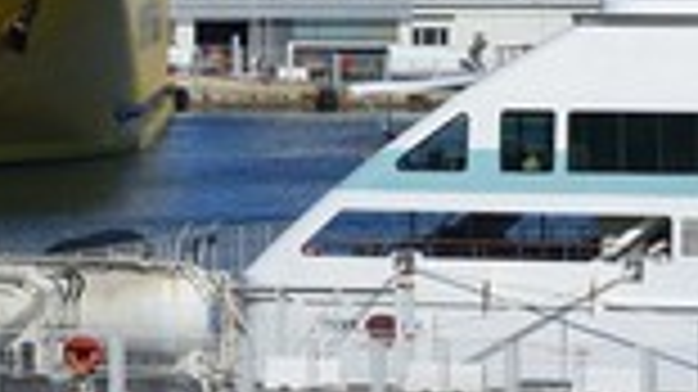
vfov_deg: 2.1
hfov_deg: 3.8
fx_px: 10507
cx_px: -41
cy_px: 23
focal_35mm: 568
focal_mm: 200
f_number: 14
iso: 200
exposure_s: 1/250
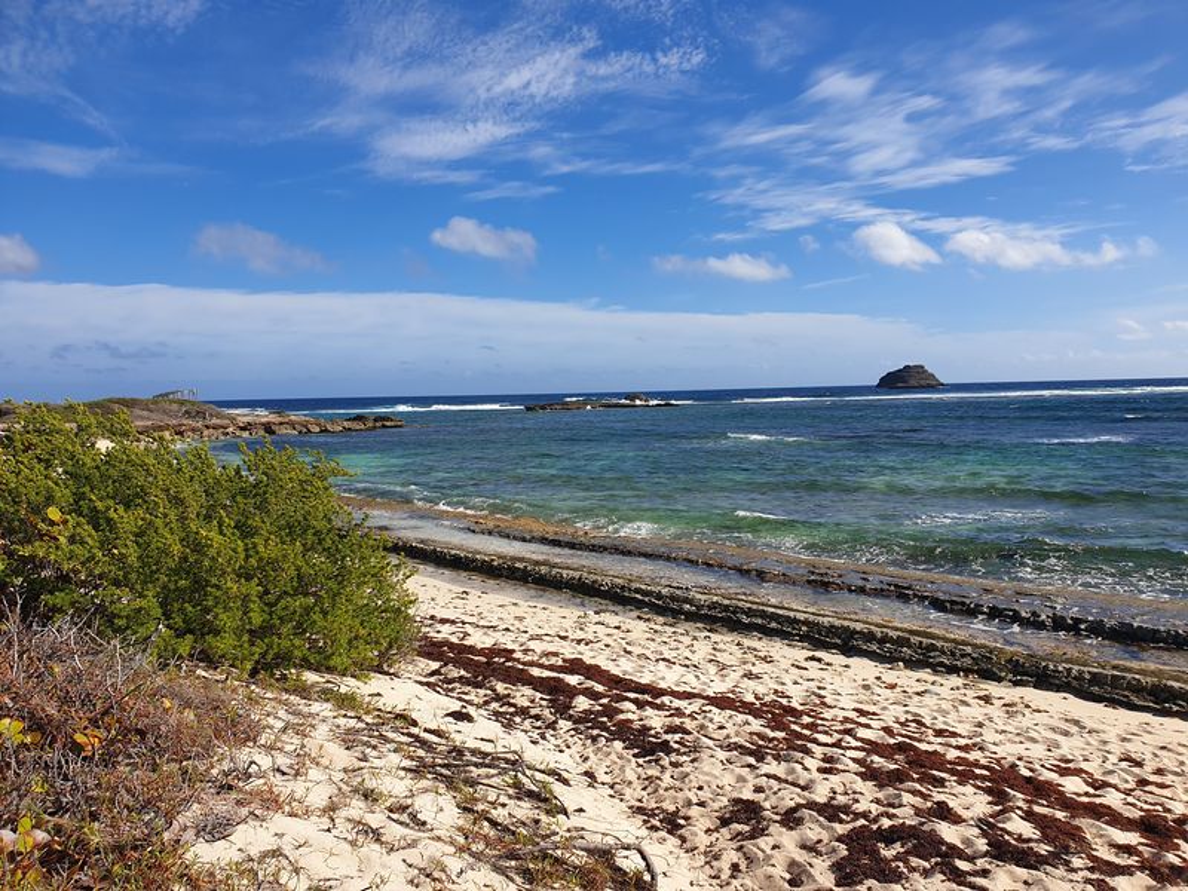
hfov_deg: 67.3
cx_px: 594
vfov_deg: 53.1
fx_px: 892
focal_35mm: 26
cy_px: 446
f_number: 2.4
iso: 50
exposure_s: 1/2137
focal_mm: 4.3
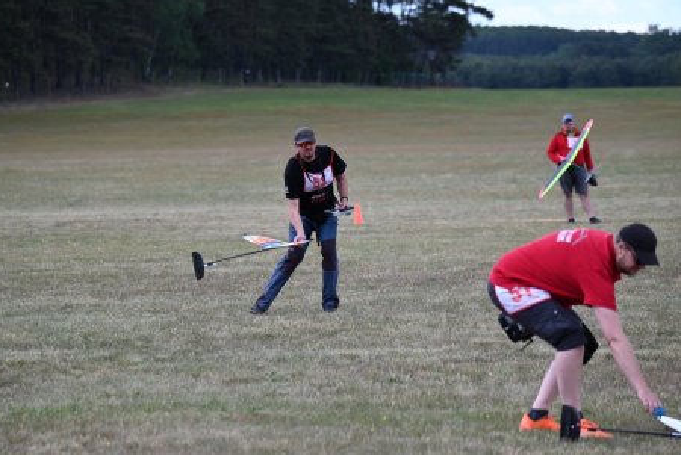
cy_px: 248
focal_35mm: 254
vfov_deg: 5.4
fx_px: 4809
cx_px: 313
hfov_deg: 8.1
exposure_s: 1/500
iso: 320
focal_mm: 230
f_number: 5.6
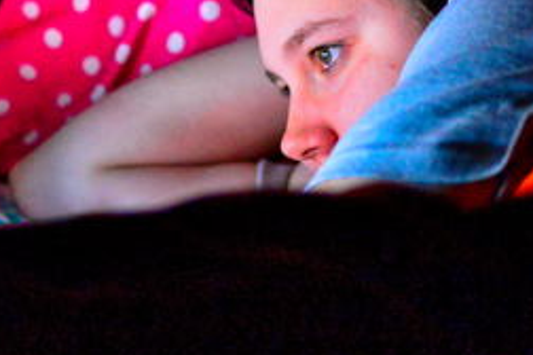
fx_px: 3523
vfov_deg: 5.8
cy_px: -7
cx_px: 262
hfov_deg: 8.7
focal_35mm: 238
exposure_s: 1/50
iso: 12800
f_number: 2
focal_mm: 100
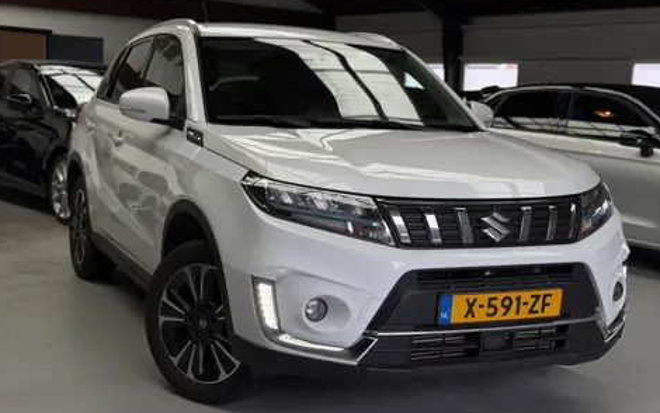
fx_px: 936
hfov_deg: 38.9
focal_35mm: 52
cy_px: 188
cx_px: 333
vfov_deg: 24.9
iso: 64
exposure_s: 1/292
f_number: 1.78
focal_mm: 6.76
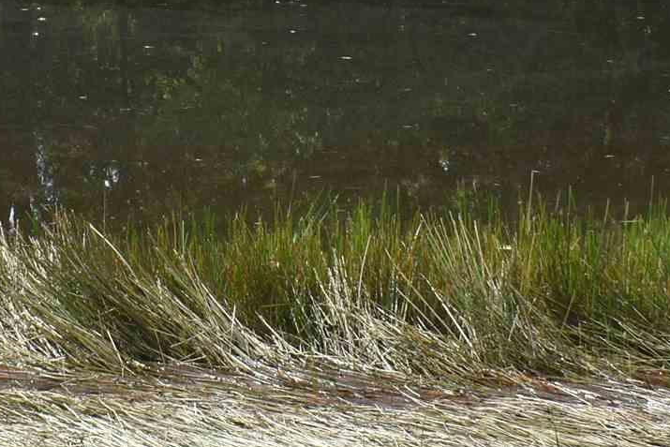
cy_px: -20
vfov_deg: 11.7
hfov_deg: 17.5
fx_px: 2159
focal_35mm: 116
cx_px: 127
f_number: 8
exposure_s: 1/250
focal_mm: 18
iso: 125
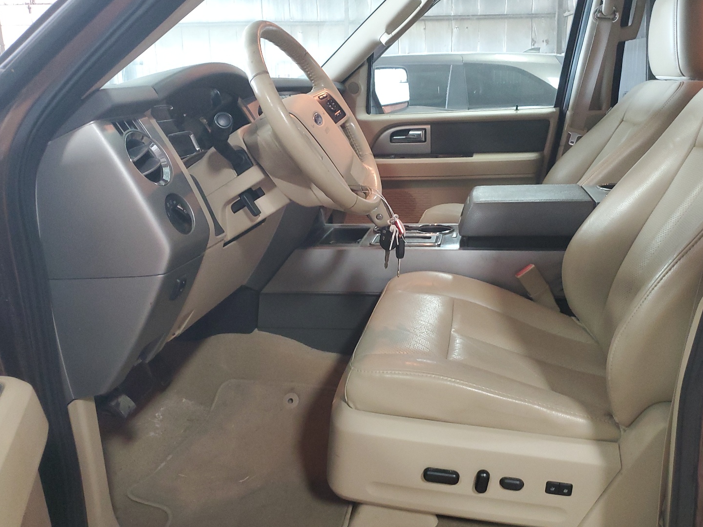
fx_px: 589
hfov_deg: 61.5
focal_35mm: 29
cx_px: 391
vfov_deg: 48.2
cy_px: 246
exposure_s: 1/24
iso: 286
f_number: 1.5
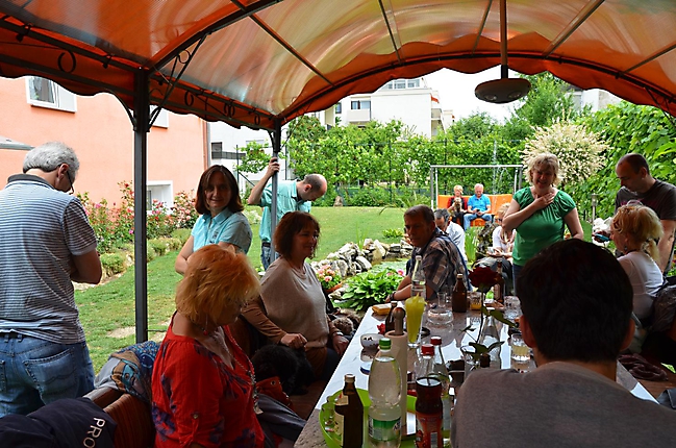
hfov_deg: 64.7
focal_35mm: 28
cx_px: 338
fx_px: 534
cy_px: 224
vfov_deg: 45.5
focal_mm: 19
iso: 400
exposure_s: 1/500
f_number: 6.3
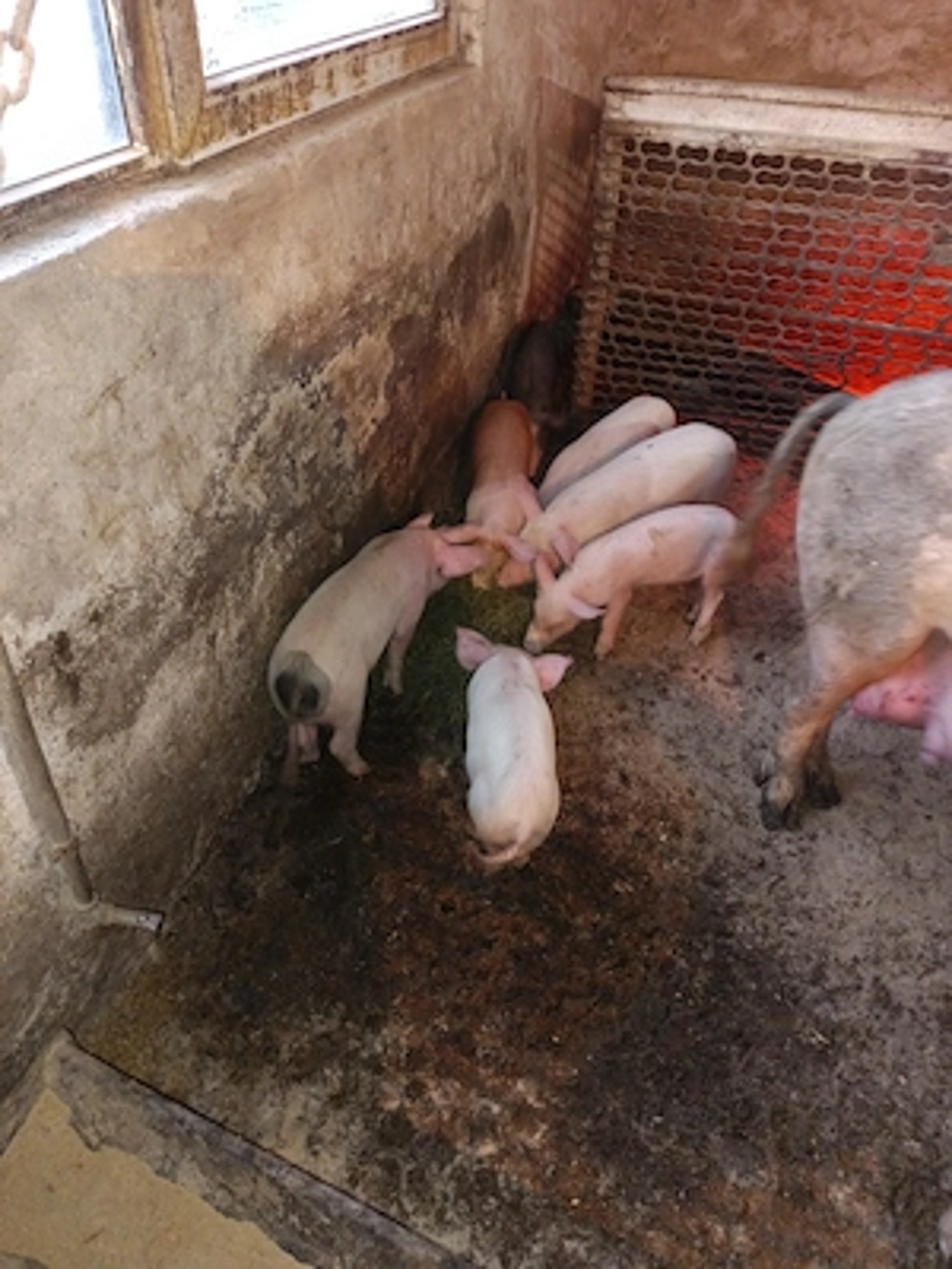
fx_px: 880
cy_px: 634
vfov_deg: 71.6
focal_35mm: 24
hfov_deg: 56.8
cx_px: 476
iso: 1612
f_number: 1.7
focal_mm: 5.31
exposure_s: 1/20
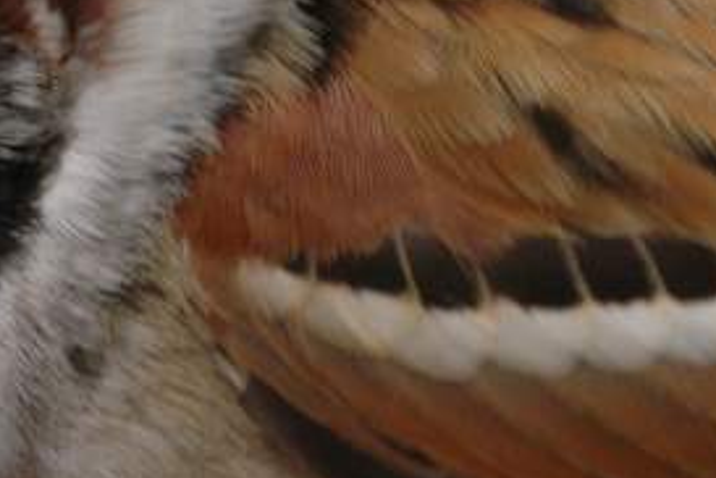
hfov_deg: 7.8
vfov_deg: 5.2
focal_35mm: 264
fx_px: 5250
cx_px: 414
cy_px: 55
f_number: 11
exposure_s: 1/60
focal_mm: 60
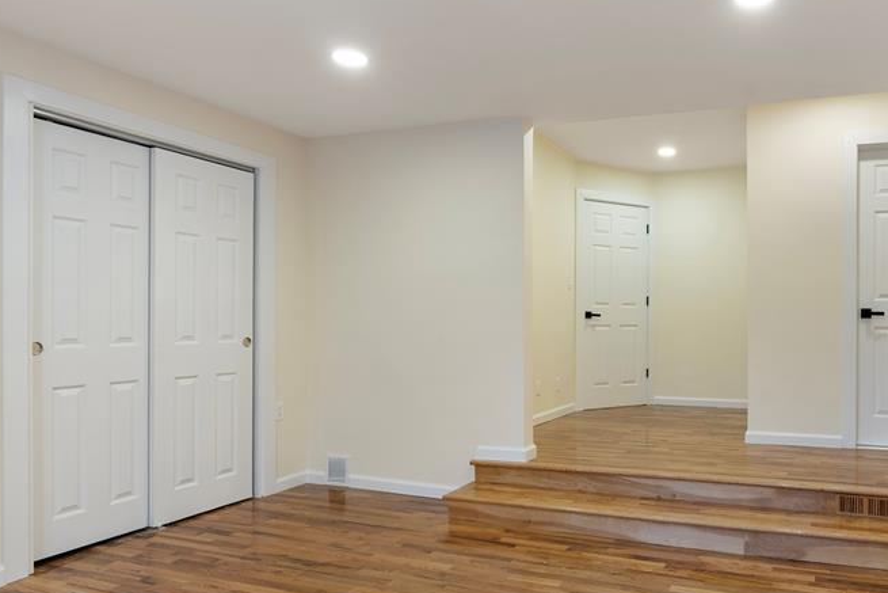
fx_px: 617
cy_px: 317
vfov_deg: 51.3
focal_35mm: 25
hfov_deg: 69.0
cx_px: 609
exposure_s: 1/1.25
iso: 100
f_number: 8
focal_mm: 16
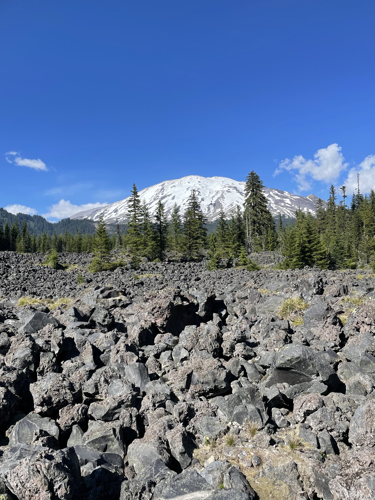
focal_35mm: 26
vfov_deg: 67.3
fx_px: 376
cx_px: 188
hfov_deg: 53.1
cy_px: 250
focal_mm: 4.2
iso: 32
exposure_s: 1/2451
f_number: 1.6
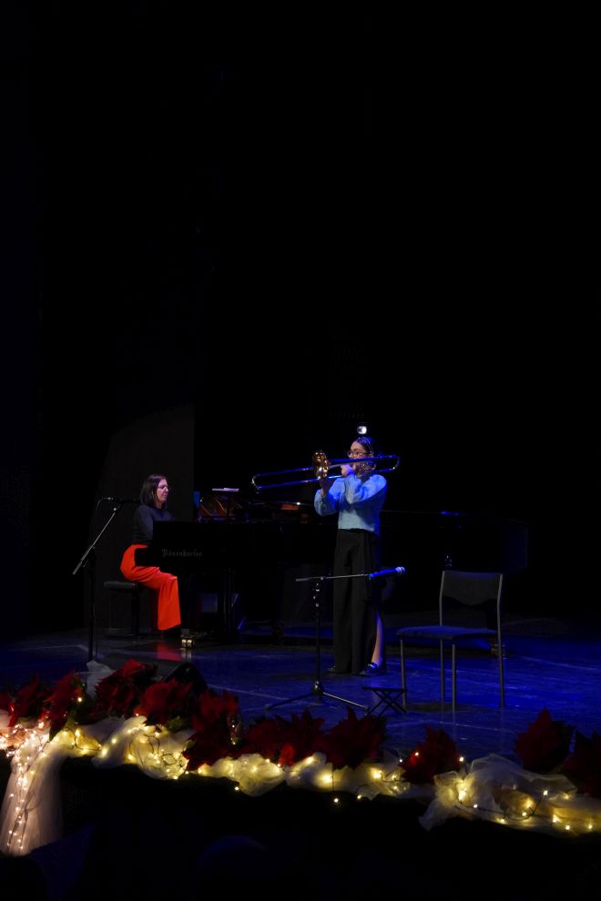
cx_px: 300
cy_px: 450
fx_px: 1878
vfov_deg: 27.0
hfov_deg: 18.2
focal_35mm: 75
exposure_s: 1/100
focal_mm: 50
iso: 1600
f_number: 3.2
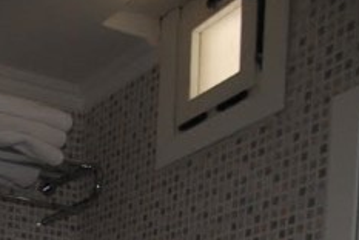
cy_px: 463
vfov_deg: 15.3
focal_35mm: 74
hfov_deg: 25.2
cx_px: -42
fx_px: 739
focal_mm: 10
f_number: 3.5
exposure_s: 1/60
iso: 200
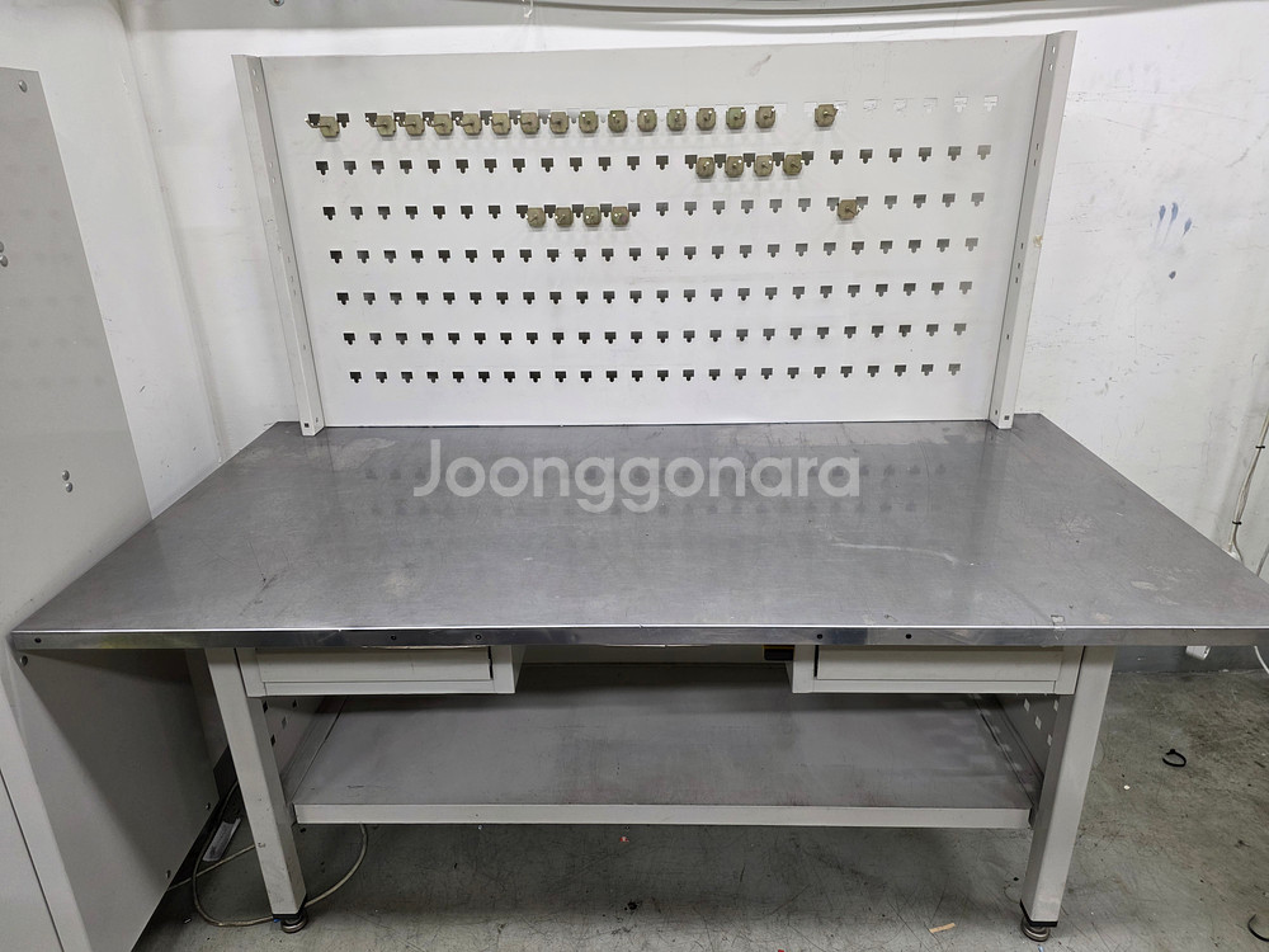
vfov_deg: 58.9
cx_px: 634
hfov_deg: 73.9
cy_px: 476
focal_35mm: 23
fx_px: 843
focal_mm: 6.3
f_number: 1.7
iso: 200
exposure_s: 1/60
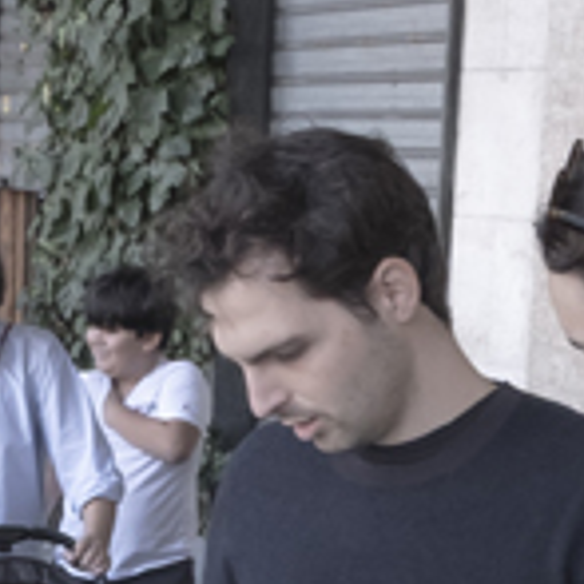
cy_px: 973
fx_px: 3168
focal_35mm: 166
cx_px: 203
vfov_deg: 10.1
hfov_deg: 10.5
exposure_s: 1/125
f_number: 4.5
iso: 640
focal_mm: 16
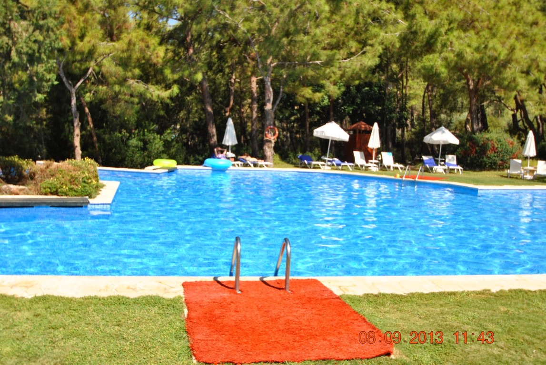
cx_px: 273
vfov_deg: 37.0
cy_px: 182
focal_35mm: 36
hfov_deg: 53.1
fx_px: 547
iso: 100
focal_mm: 24
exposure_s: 1/200
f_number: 7.1
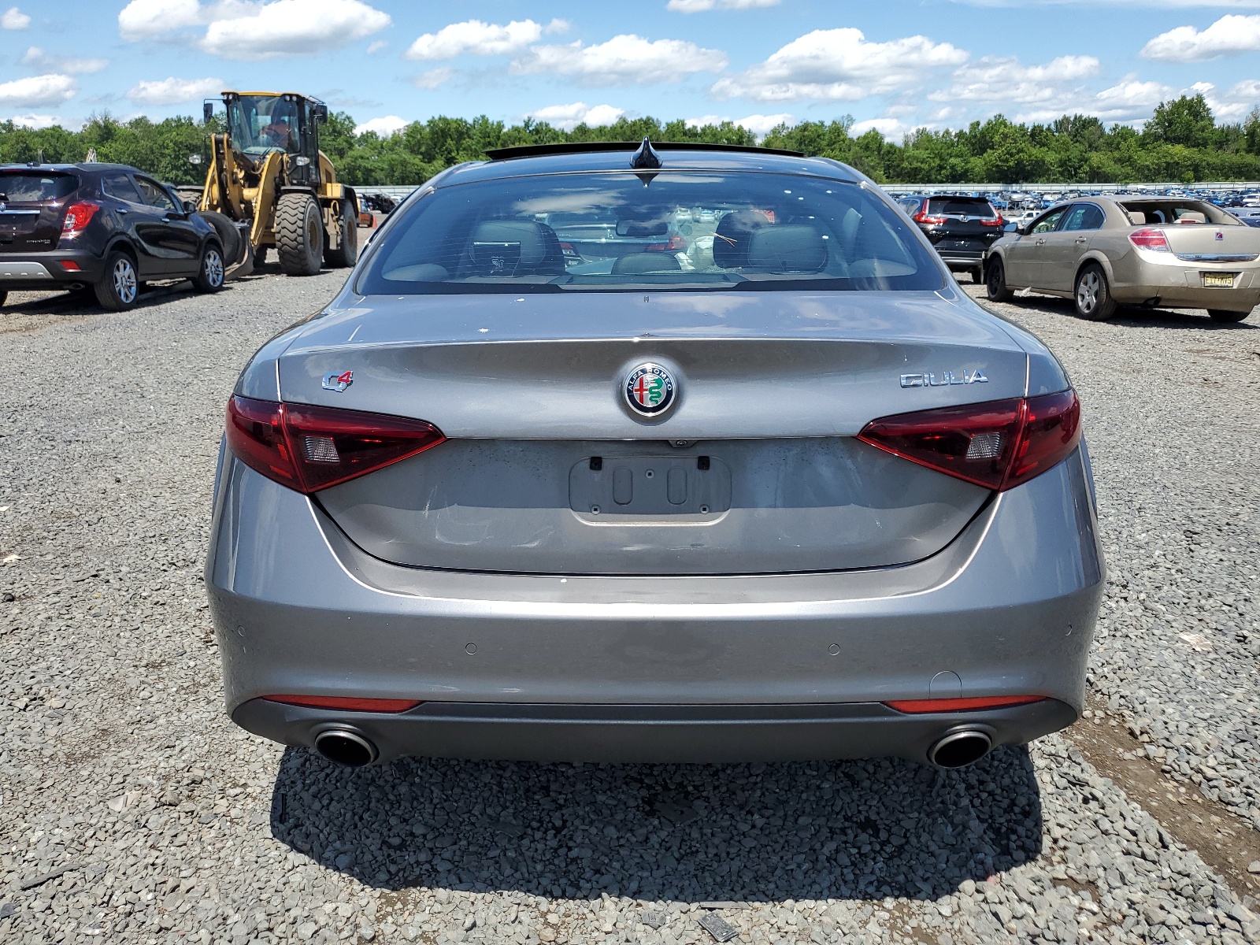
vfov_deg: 53.1
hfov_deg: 67.3
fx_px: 946
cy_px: 472
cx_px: 630
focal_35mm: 26
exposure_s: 1/3333
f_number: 1.5
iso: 50
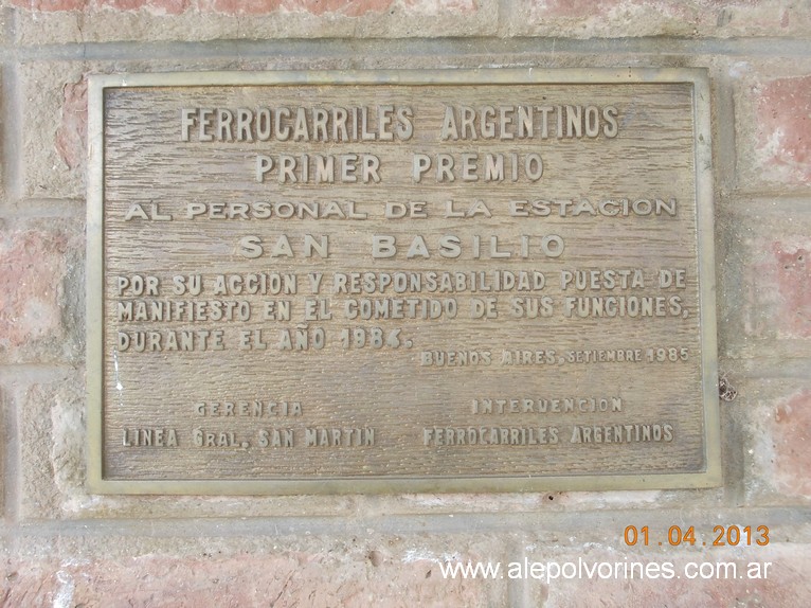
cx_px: 406
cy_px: 304
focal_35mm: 51
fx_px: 1194
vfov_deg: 28.5
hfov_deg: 37.5
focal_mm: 7.2
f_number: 3.6
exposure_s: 1/100
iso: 80
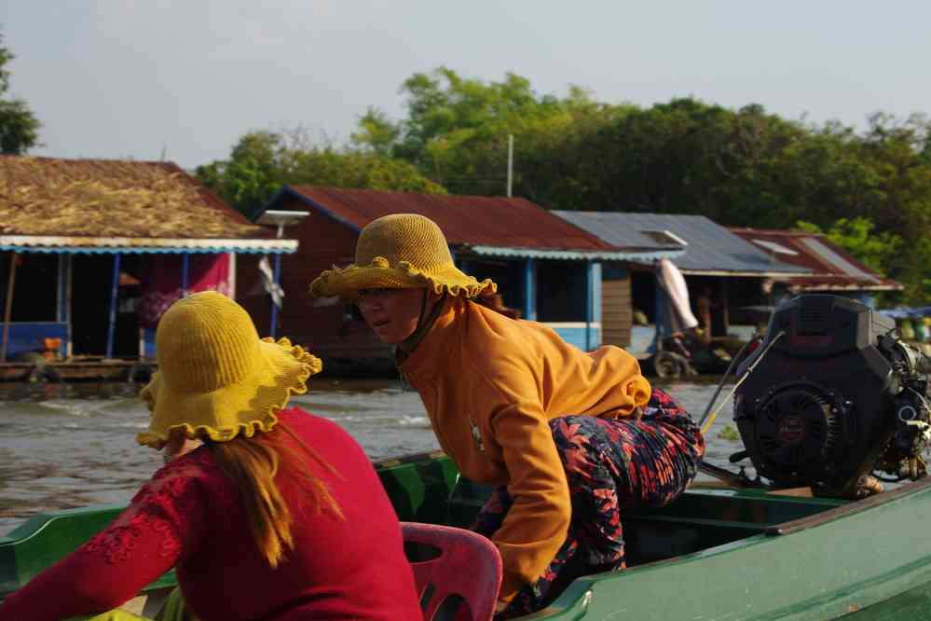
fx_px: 2133
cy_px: 310
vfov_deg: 16.6
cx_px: 466
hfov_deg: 24.6
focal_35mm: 82
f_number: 10
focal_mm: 55
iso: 200
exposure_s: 1/100
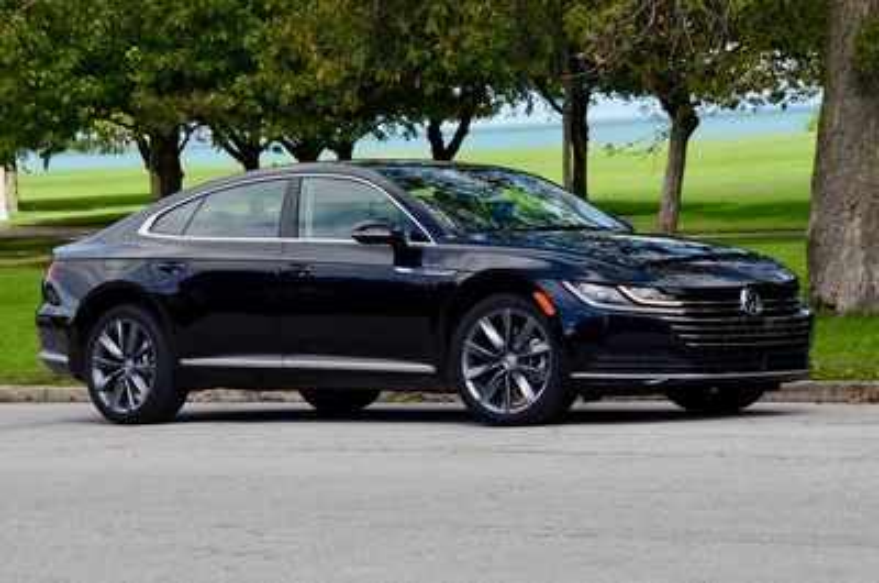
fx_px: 2997
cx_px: 440
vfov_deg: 11.1
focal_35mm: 123
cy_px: 292
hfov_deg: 16.7
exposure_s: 1/1250
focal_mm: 82
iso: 800
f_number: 9
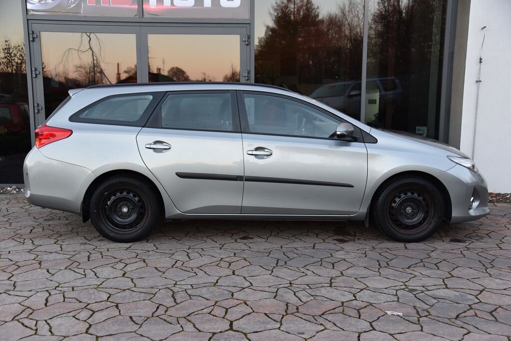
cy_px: 170
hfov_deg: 50.7
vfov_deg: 35.1
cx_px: 256
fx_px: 540
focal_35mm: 38
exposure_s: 1/80
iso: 500
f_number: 4.5
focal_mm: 38
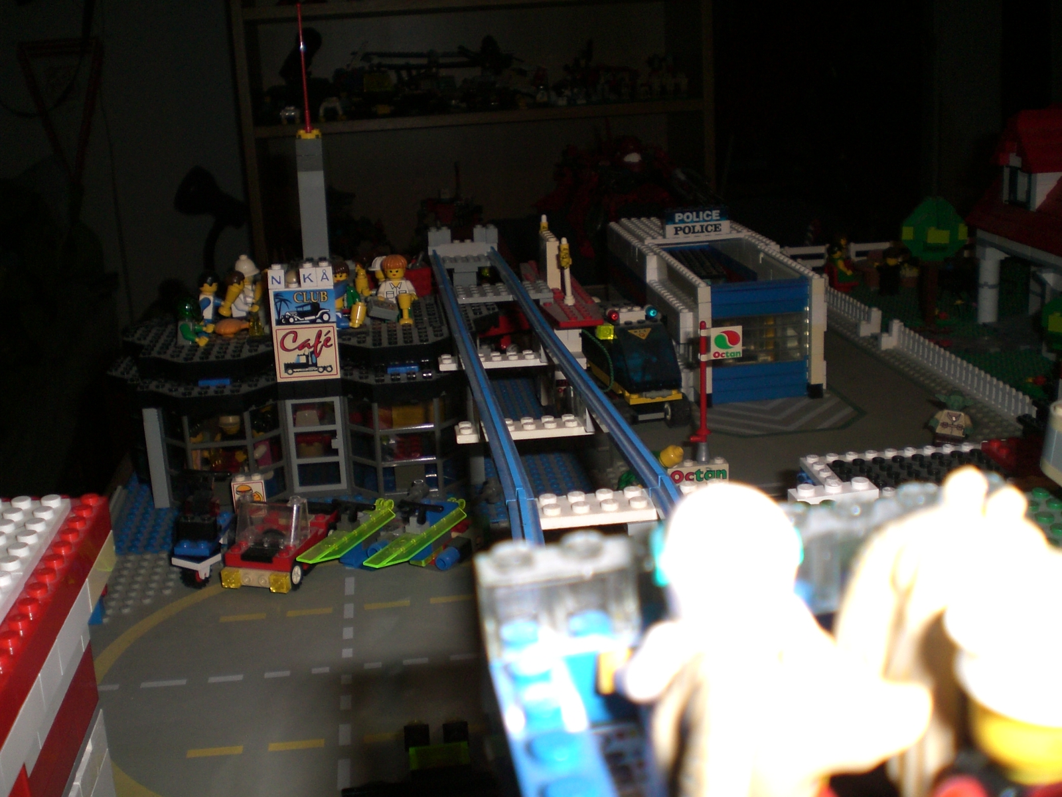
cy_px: 398
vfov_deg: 37.7
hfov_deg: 49.0
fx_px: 1166
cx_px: 531
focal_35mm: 38
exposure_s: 1/60
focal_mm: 6.3
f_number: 3.1
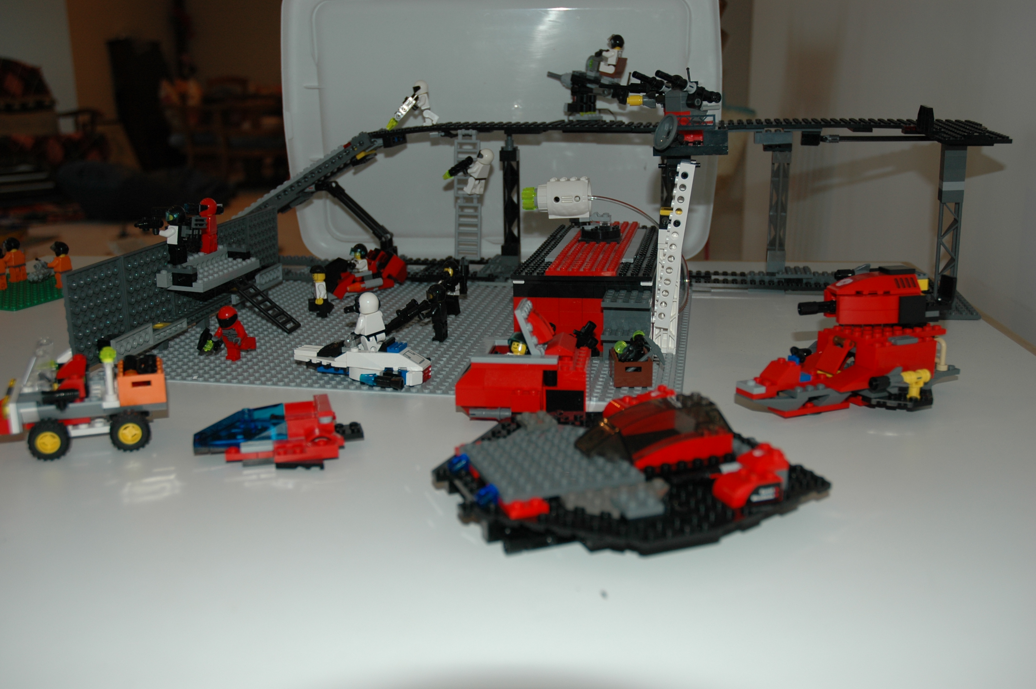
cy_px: 344
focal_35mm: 38
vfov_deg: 35.4
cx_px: 518
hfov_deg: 51.3
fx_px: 1078
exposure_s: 1/60
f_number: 3.8
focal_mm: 25
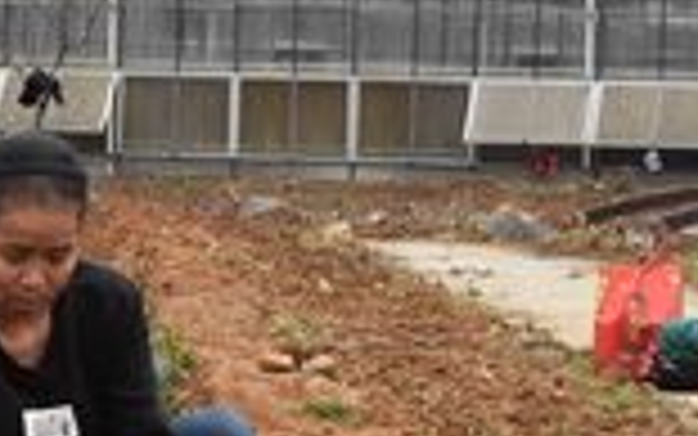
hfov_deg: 10.1
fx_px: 3901
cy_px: 330
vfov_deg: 6.4
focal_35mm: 205
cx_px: -162
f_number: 11
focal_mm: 26
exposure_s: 1/500
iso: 1250
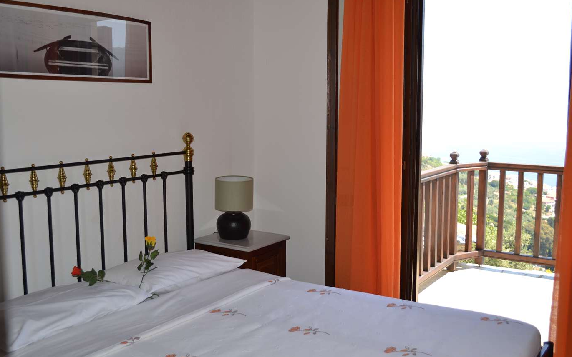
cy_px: 174
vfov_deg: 32.0
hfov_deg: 49.3
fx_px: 624
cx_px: 286
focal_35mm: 40
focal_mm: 26
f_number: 4.2
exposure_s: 1/160
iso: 100
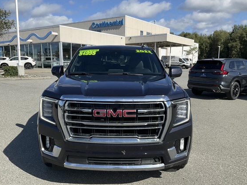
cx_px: 114
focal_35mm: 33
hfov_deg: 55.3
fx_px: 236
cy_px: 100
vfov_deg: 42.9
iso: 25
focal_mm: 3
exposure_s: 1/1848
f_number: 1.8
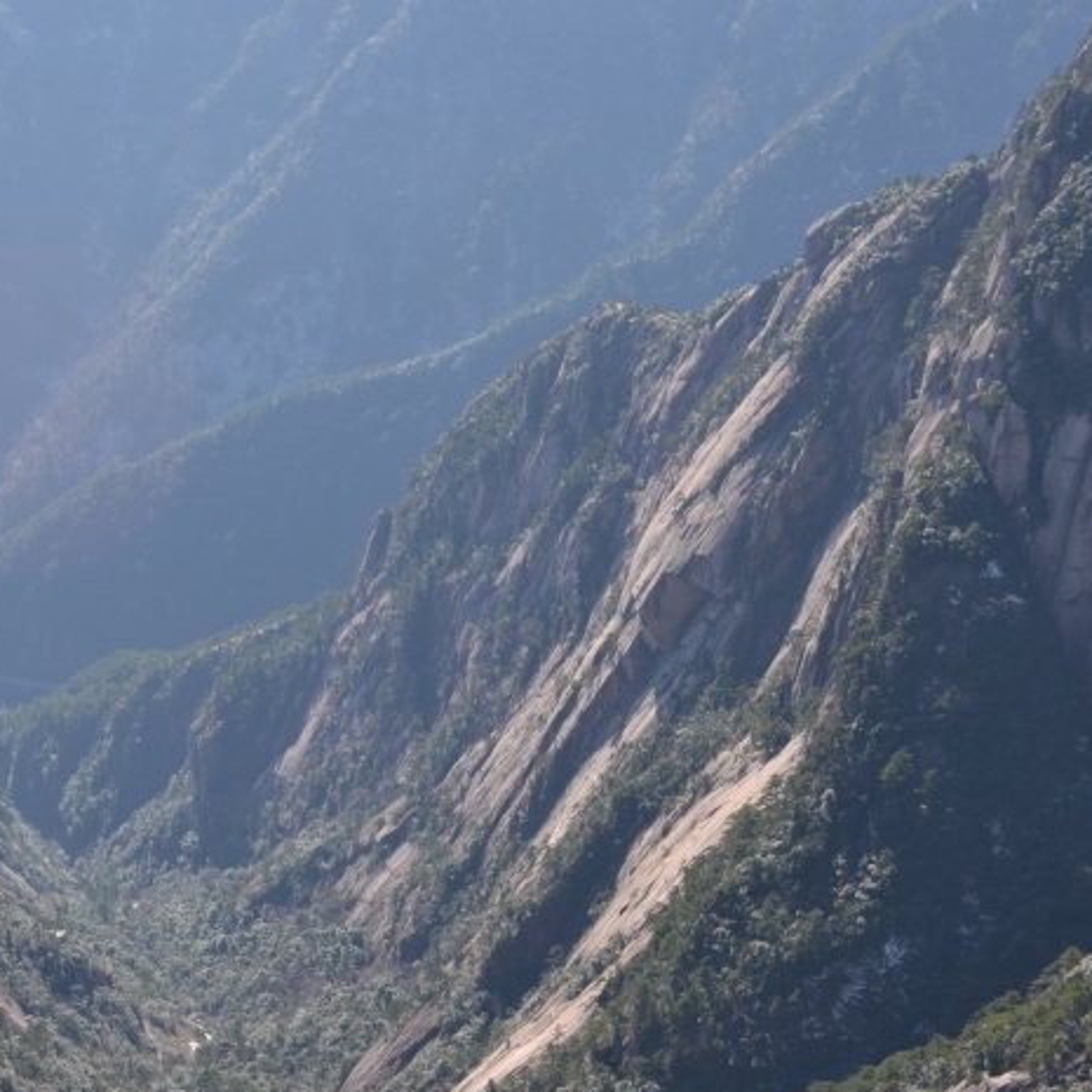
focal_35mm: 73
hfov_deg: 23.0
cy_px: 764
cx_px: 77
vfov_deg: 23.5
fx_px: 2605
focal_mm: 26
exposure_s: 1/160
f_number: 6.3
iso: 100
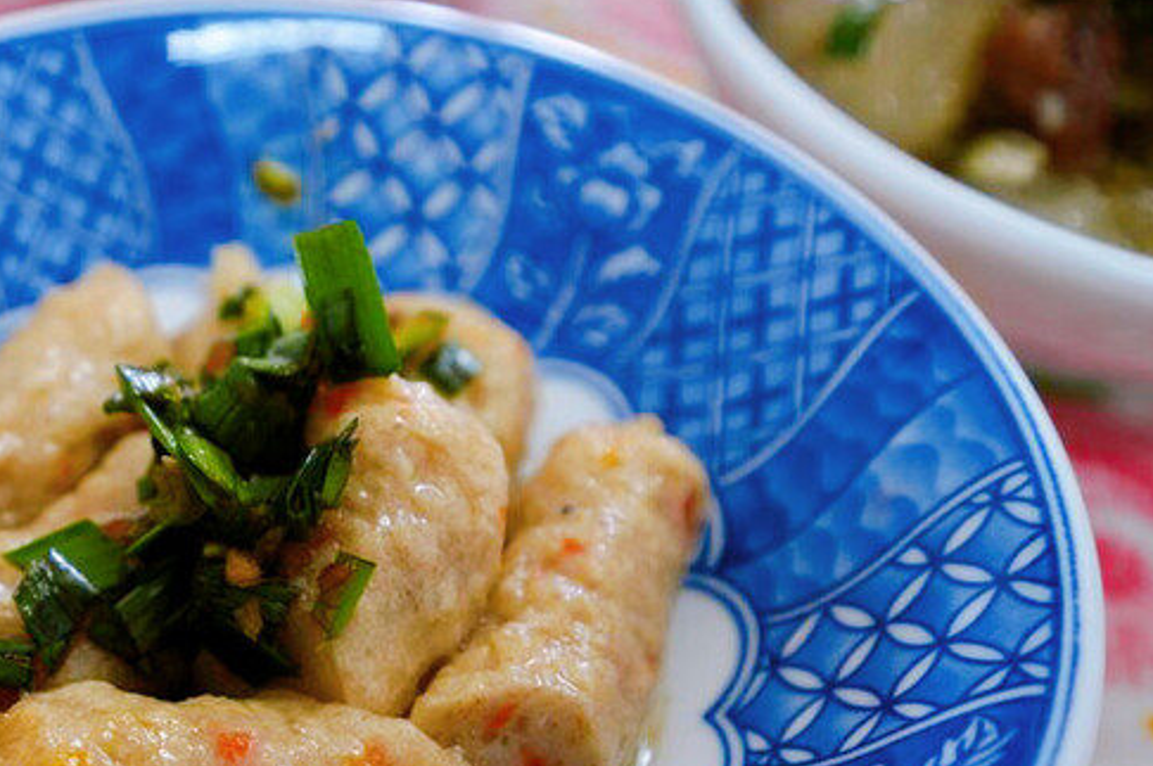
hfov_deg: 38.6
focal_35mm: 49
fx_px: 1568
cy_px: 581
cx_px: 206
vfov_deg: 27.1
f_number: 3.5
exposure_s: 1/50
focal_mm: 28
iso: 320
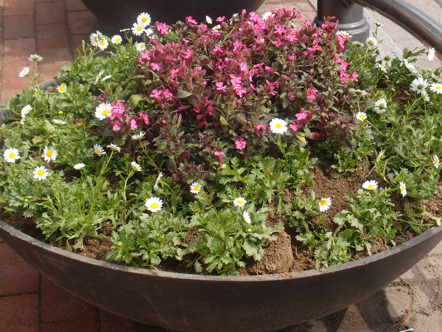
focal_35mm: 79
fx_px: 1009
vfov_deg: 18.6
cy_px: 97
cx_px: 228
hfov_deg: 24.7
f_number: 3.5
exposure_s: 1/640
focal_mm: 10.83
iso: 100
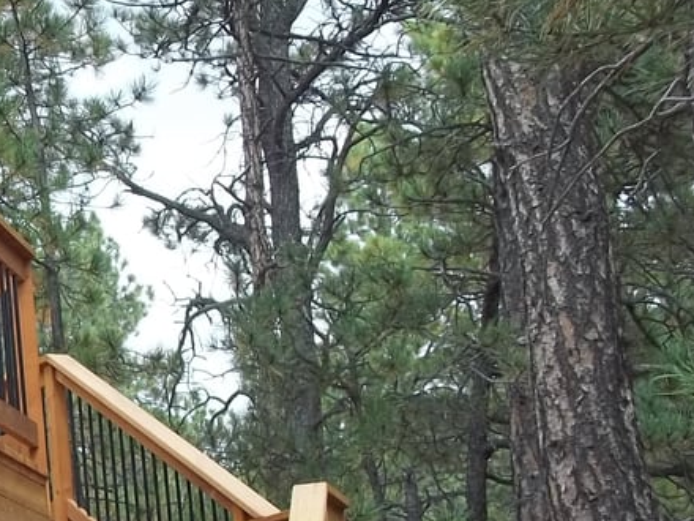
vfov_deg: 15.0
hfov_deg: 18.7
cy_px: 505
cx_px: -218
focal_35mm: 97
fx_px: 1945
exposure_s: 1/250
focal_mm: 5.7
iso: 64
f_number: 2.9
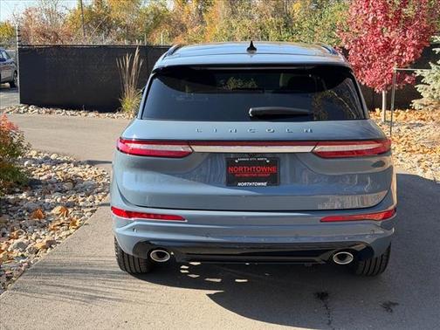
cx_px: 220
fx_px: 610
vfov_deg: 30.3
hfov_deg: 39.7
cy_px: 165
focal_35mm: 48
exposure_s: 1/1285
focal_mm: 6.76
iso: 80
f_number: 1.78
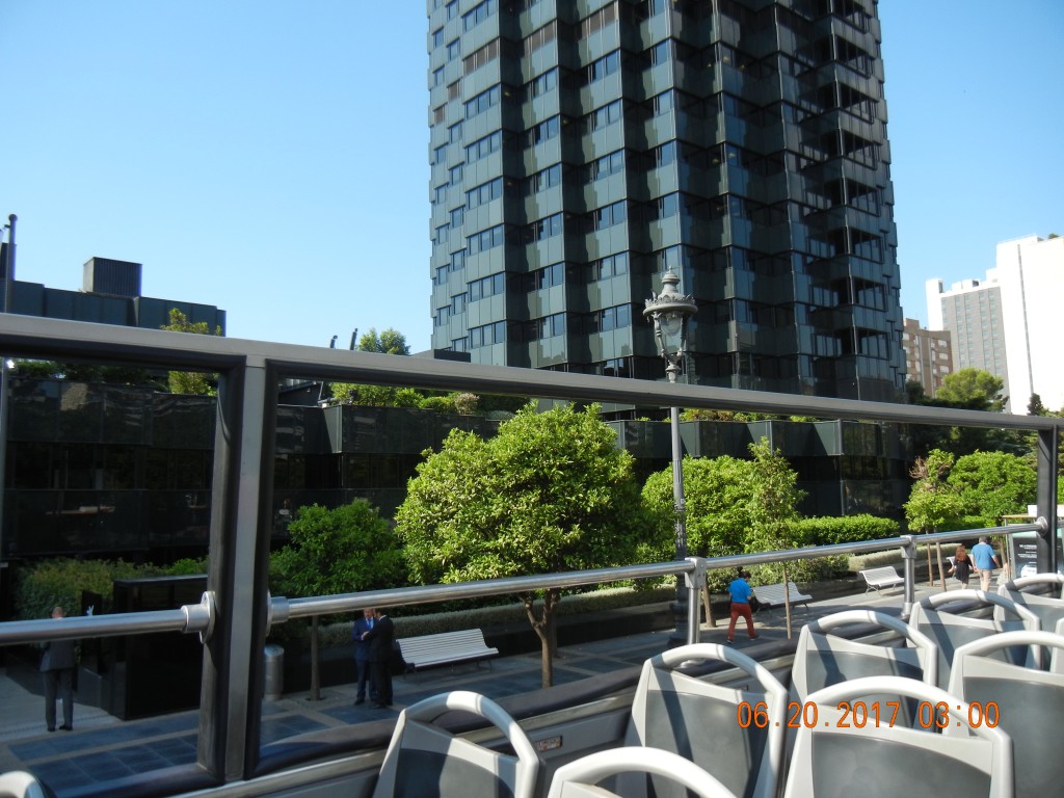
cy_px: 399
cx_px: 532
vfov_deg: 46.8
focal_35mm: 30
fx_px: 922
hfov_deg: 60.0
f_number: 3.5
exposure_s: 1/711
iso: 160
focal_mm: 5.4
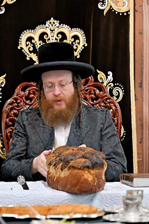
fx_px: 1025
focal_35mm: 165
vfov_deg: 12.5
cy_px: 112
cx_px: 74
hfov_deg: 8.3
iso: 640
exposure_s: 1/160
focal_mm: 110
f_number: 4
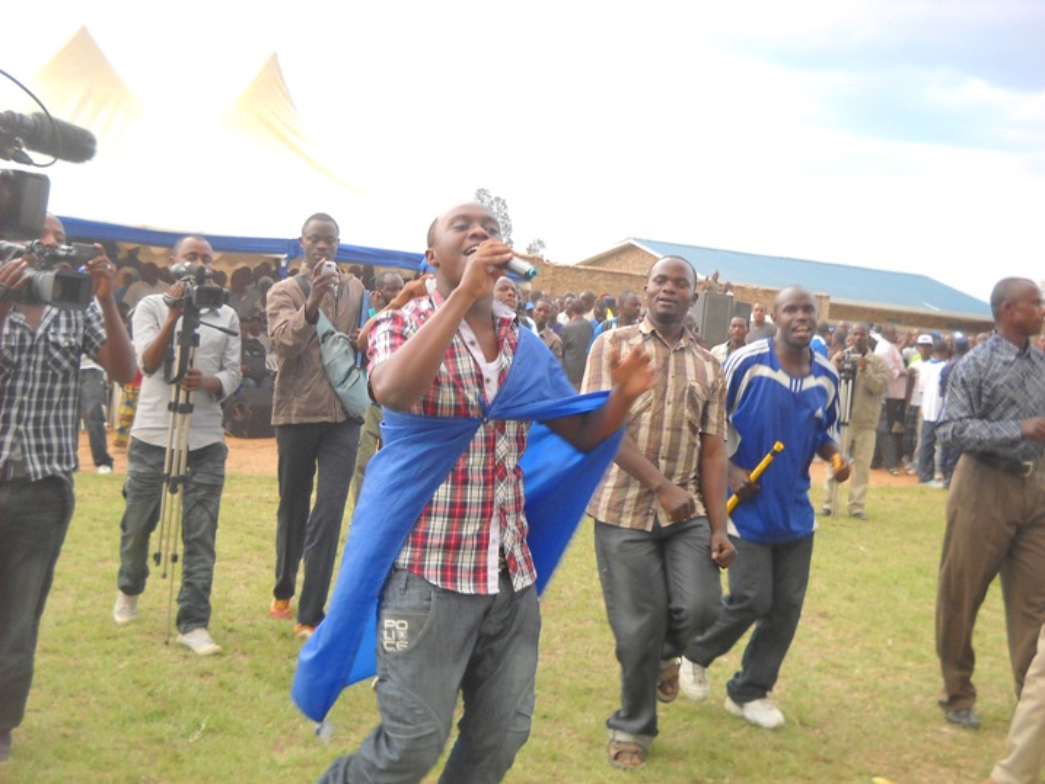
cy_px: 392
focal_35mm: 48
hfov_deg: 39.7
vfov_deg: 30.3
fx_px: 1449
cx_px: 522
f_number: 3.3
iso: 124
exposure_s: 1/60
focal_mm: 7.88
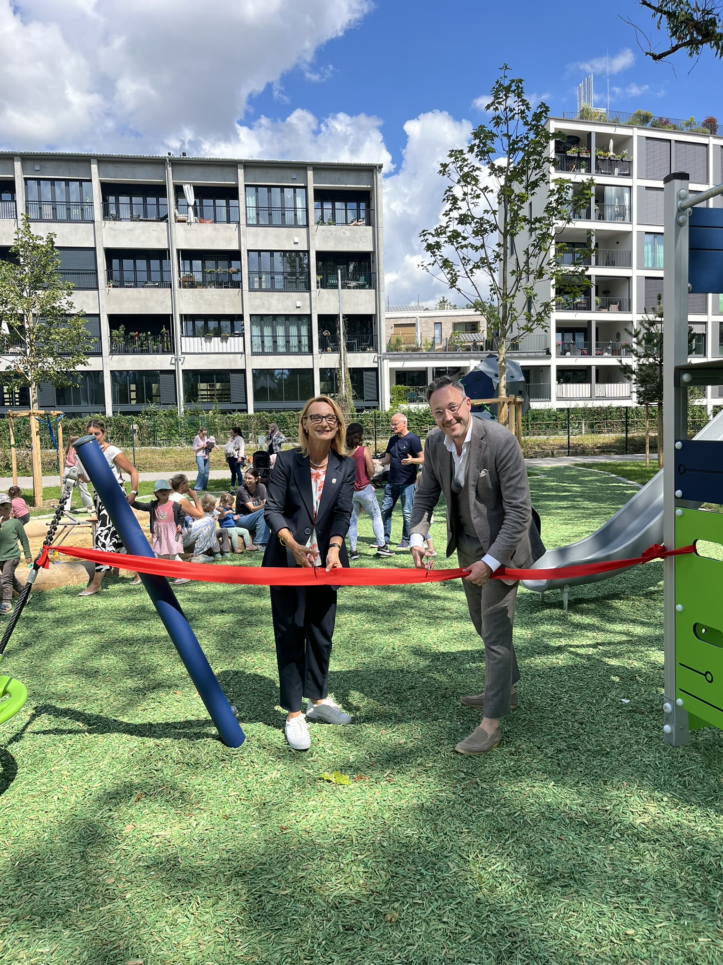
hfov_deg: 53.1
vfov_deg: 67.3
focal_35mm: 26
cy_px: 482
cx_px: 362
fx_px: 724
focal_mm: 5.1
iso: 50
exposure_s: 1/2410
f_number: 1.6
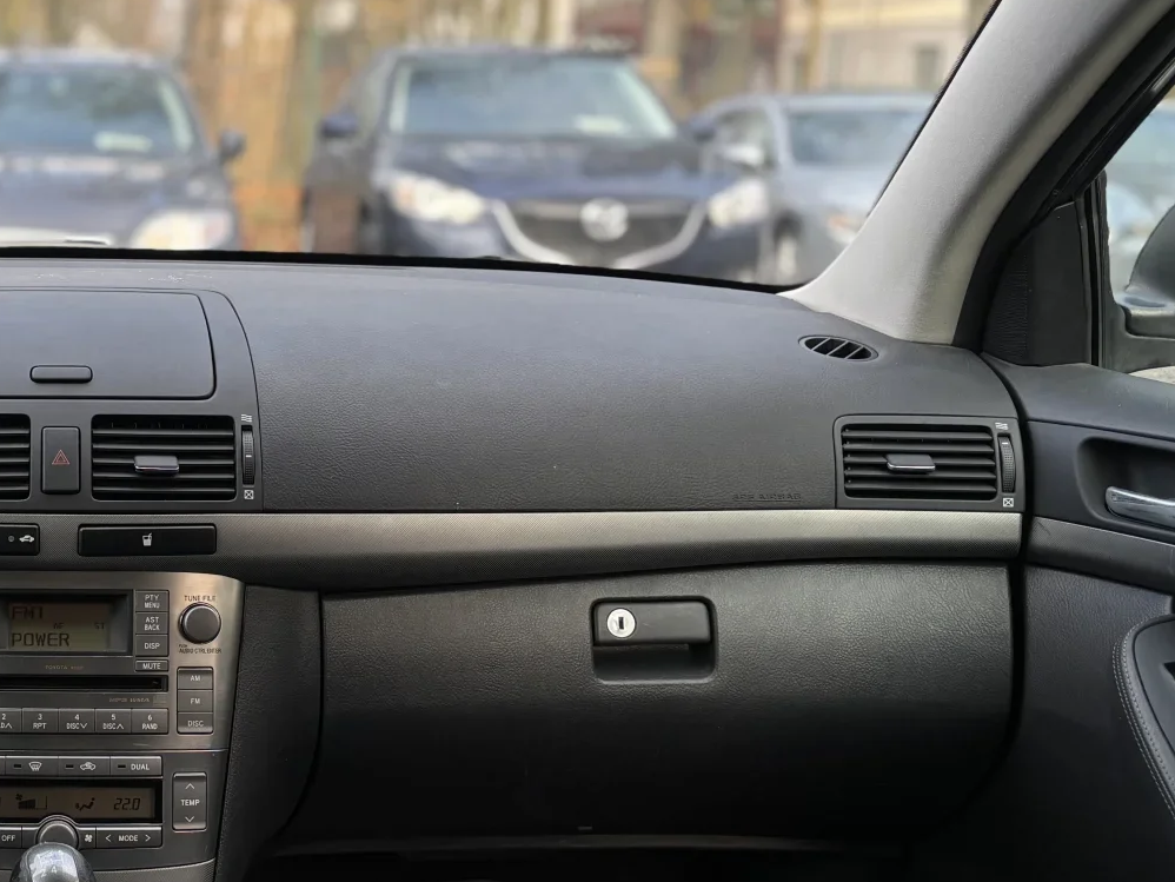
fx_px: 1698
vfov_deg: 29.1
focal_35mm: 50
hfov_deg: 35.4
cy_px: 466
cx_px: 72
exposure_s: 1/157
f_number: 1.6
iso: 40
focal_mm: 5.96
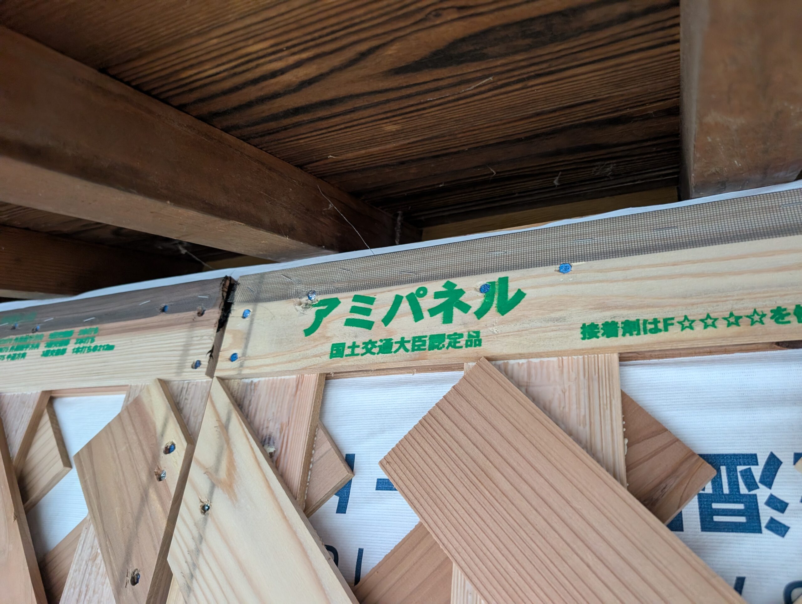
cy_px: 302
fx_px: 557
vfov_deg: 56.9
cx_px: 401
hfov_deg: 71.5
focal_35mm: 24
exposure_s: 1/81.6
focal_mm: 6.9
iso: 816
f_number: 1.68
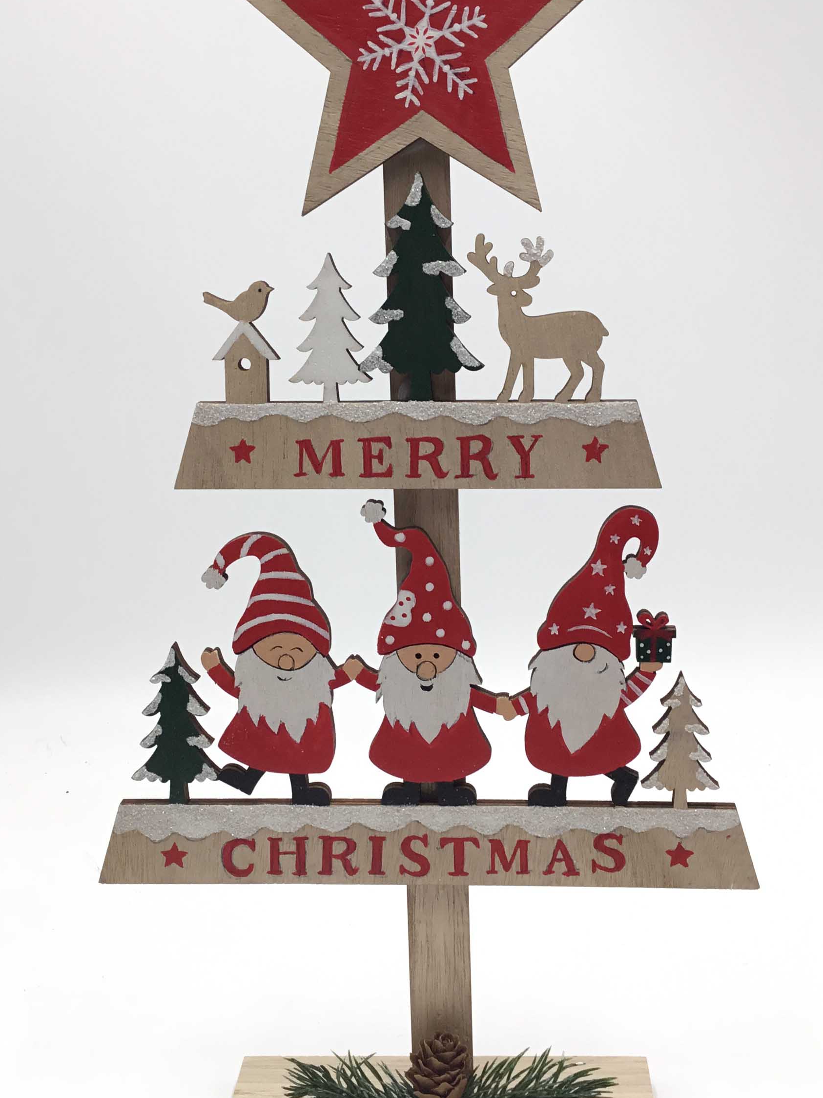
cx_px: 434
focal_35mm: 45
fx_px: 1427
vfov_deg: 42.0
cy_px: 479
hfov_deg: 32.2
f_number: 2.4
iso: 25
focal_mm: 3.3
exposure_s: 1/144
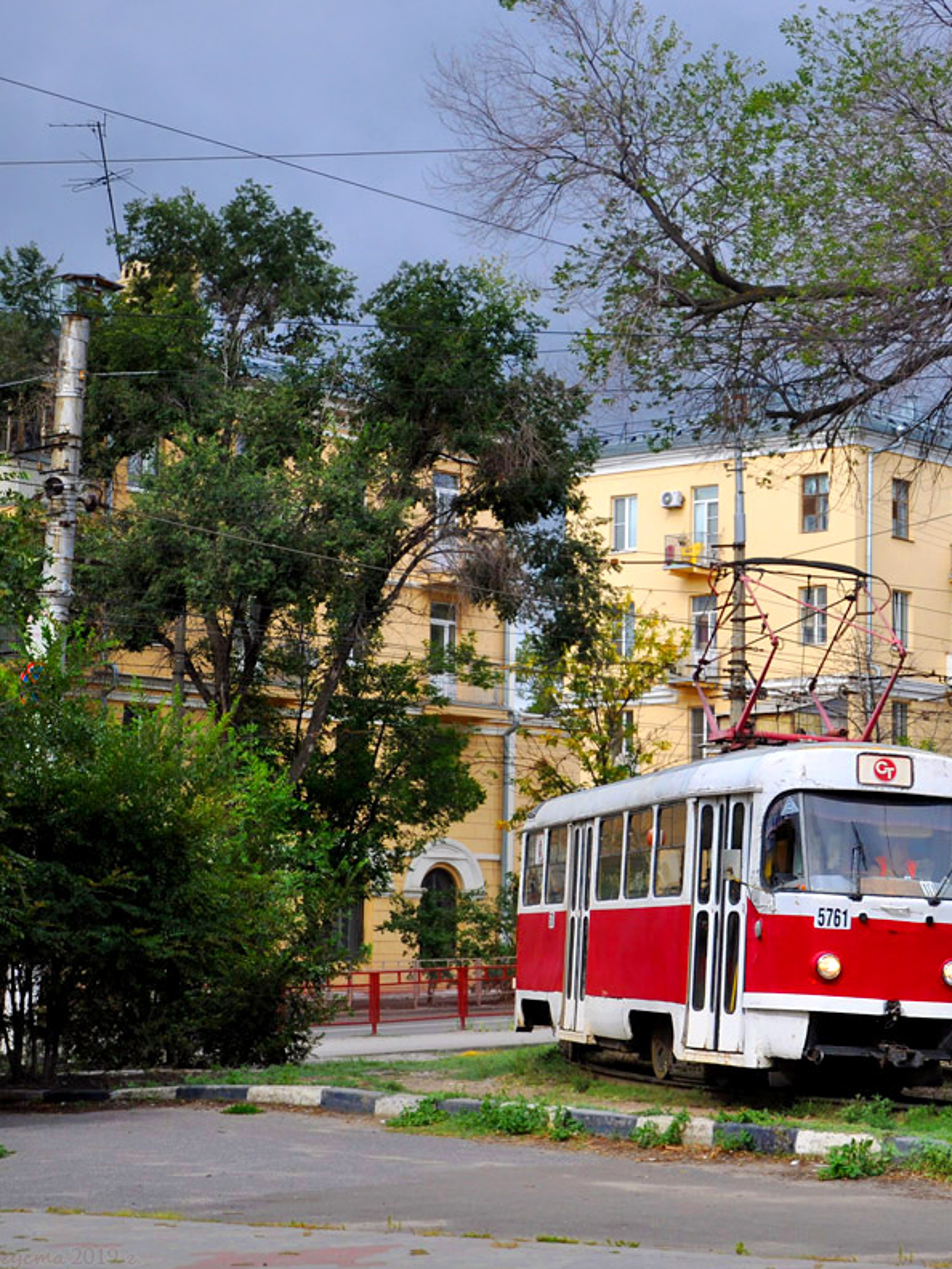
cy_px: 637
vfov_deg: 23.6
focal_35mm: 83
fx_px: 3044
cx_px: 782
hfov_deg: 17.6
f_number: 7.1
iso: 200
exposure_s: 1/400
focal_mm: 38
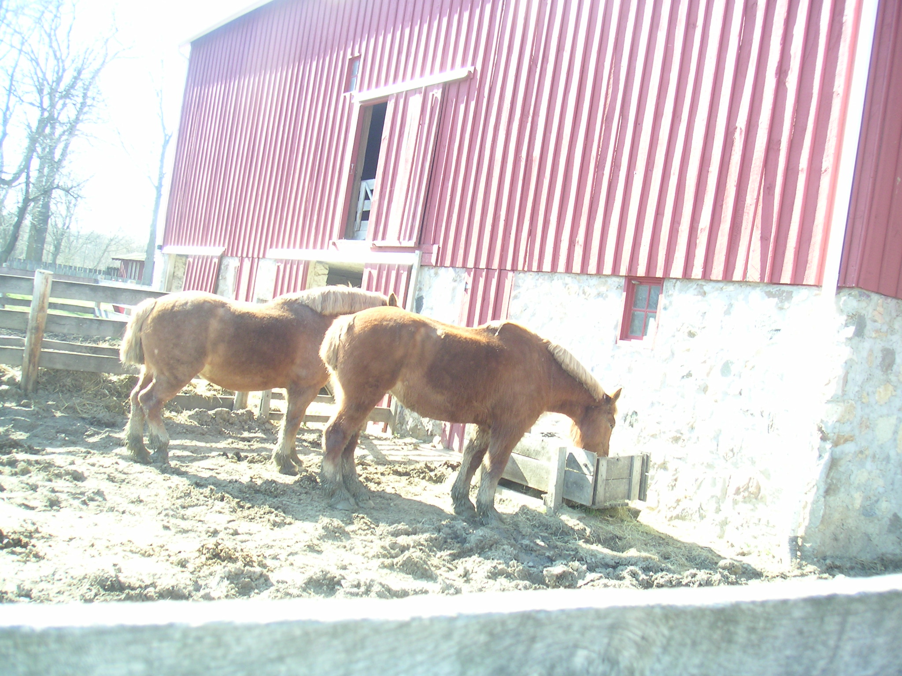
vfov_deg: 37.7
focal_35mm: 38
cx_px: 451
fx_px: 990
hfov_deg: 49.0
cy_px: 338
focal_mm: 6
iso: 50
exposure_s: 1/60
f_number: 2.8
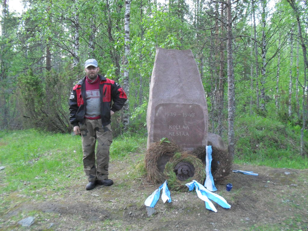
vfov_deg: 40.7
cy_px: 116
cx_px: 154
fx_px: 311
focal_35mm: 35
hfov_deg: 52.6
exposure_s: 1/20
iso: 200
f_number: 3.2
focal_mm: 6.3
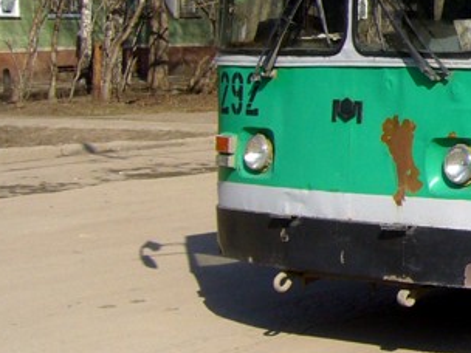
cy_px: 8
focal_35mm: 118
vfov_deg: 12.4
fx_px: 1606
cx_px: 776
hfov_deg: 15.0
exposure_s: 1/320
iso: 80
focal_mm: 5.8
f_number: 5.6
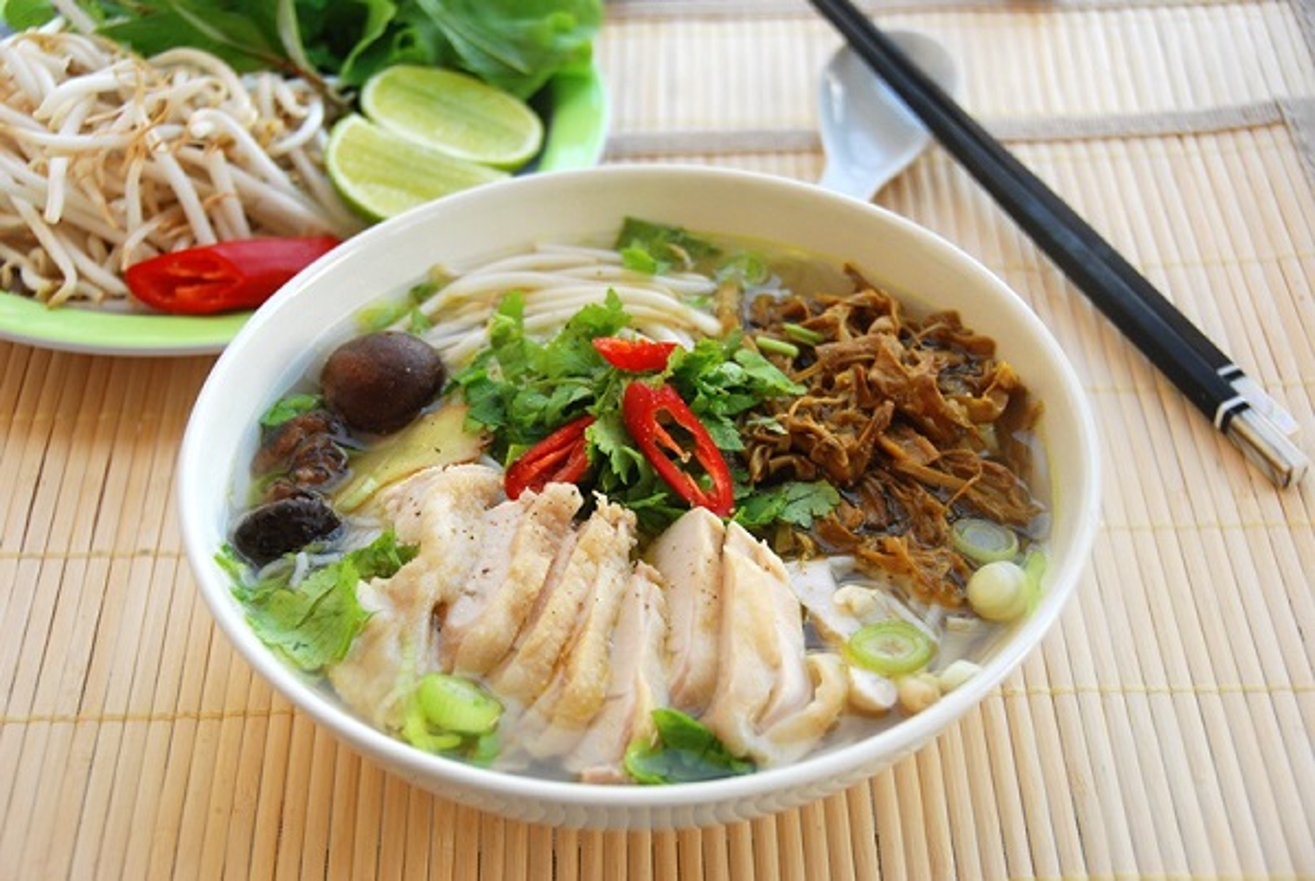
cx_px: 658
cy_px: 440
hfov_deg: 29.2
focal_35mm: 69
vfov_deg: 19.8
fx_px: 2524
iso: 400
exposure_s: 1/100
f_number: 4.8
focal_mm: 46
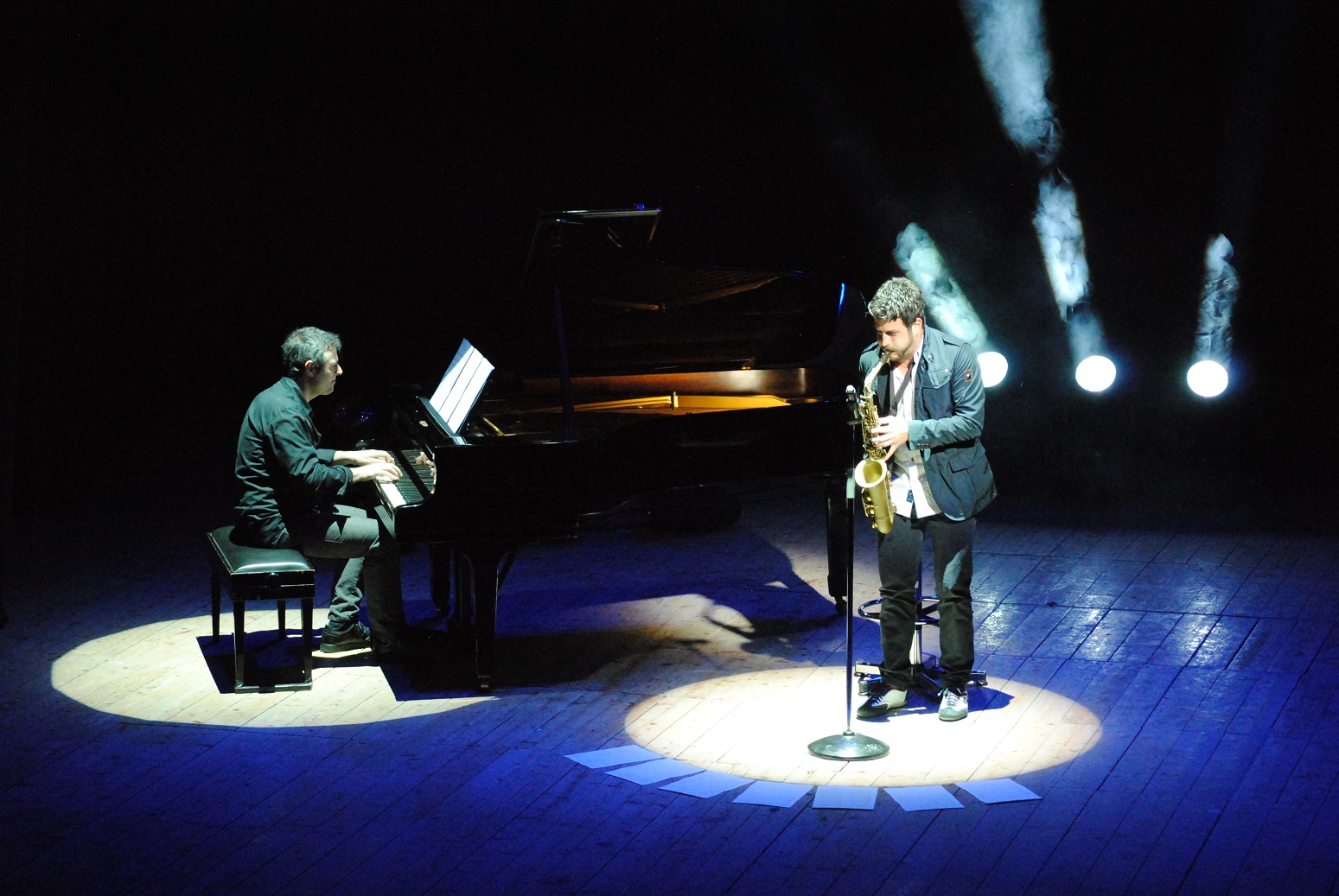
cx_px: 670
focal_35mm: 102
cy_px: 448
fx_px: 3798
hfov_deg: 20.0
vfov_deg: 13.5
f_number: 5
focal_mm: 68
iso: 1600
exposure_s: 1/125
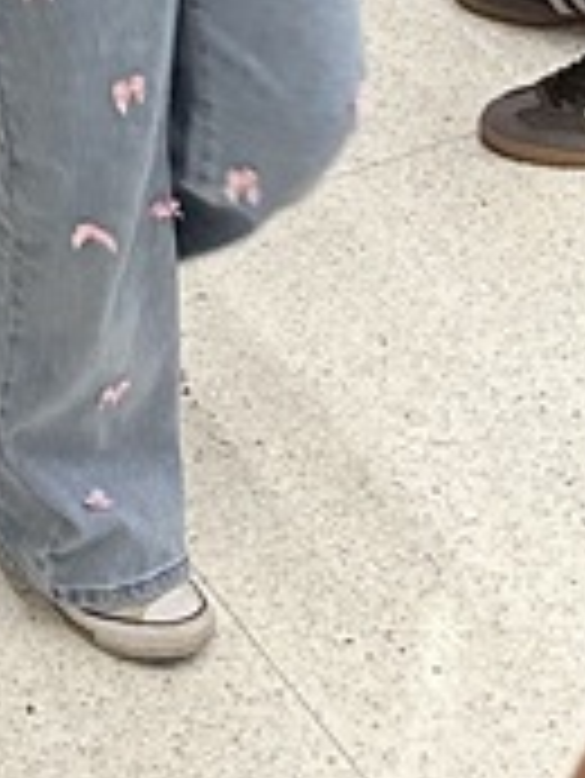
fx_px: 3196
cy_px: -1088
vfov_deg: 11.5
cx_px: 72
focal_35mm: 142
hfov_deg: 10.4
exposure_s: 1/60
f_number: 1.78
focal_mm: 6.86
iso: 320
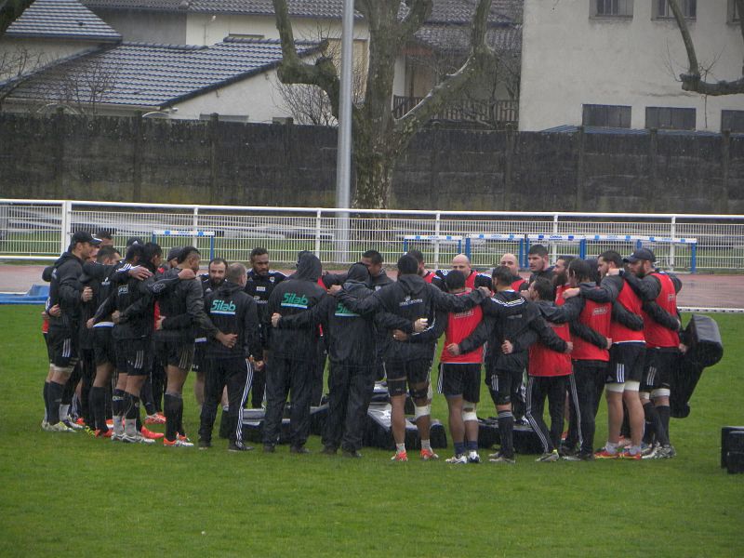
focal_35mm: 337
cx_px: 372
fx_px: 7243
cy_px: 279
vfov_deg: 4.4
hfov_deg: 5.9
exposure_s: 1/176
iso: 229
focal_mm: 59.9
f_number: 5
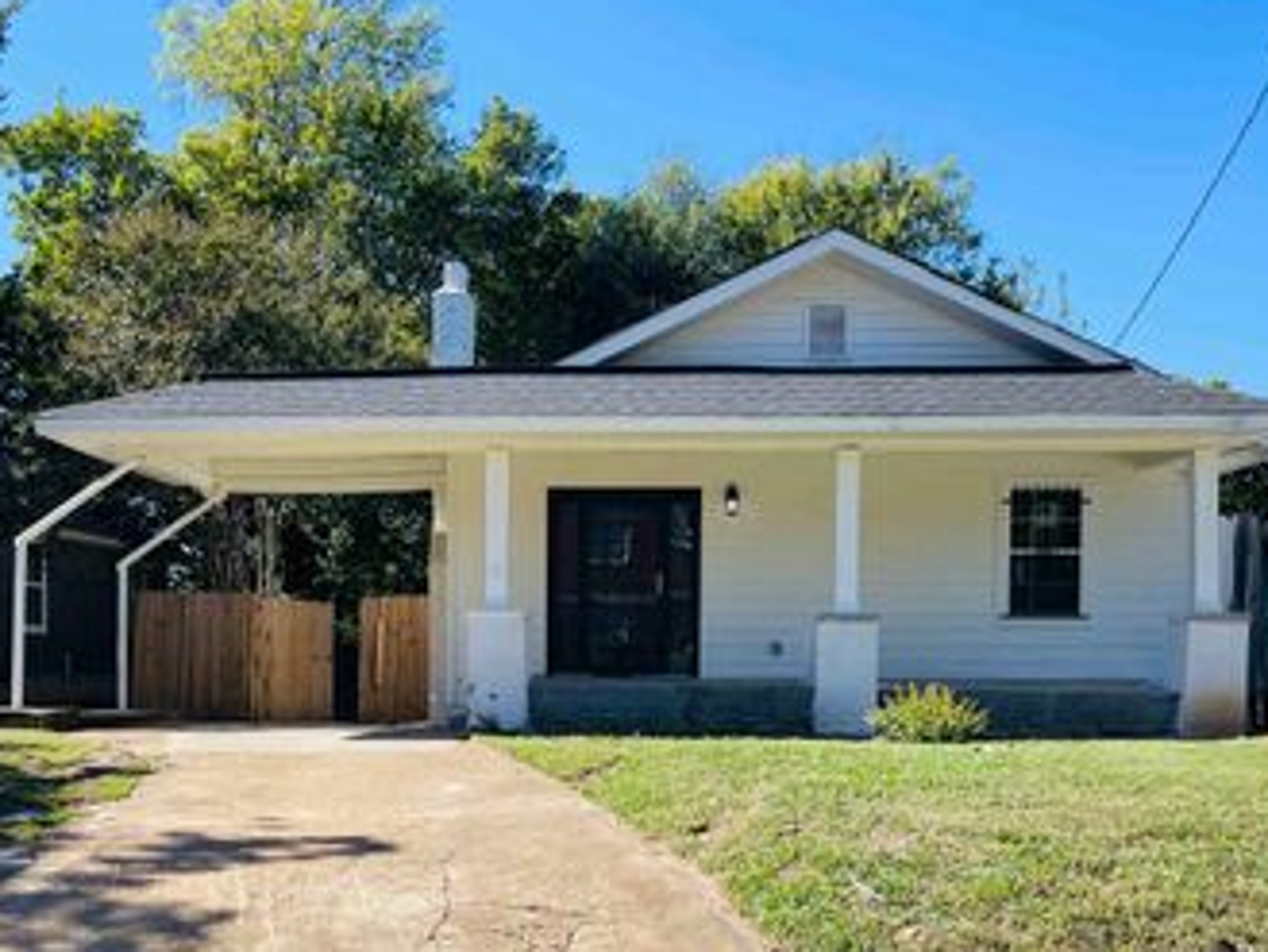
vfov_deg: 37.0
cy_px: 692
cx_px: 617
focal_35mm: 38
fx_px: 1392
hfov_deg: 49.0
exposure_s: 1/1976
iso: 32
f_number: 1.6
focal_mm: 5.1
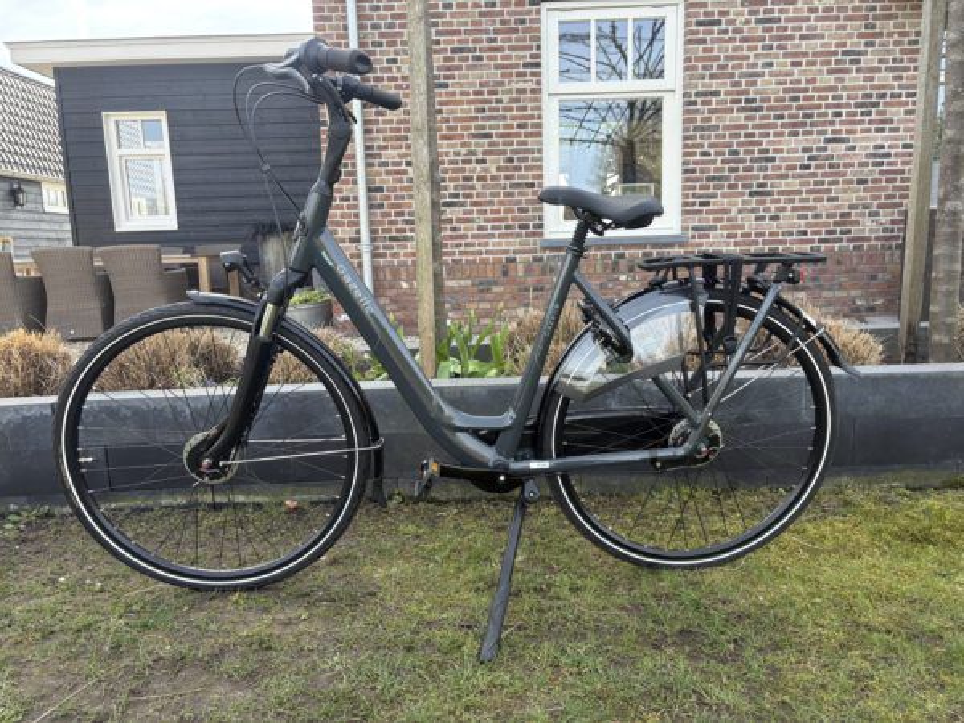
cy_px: 362
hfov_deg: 67.3
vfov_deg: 53.1
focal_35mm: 26
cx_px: 482
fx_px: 724
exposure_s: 1/453
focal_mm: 5.96
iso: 50
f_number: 1.6
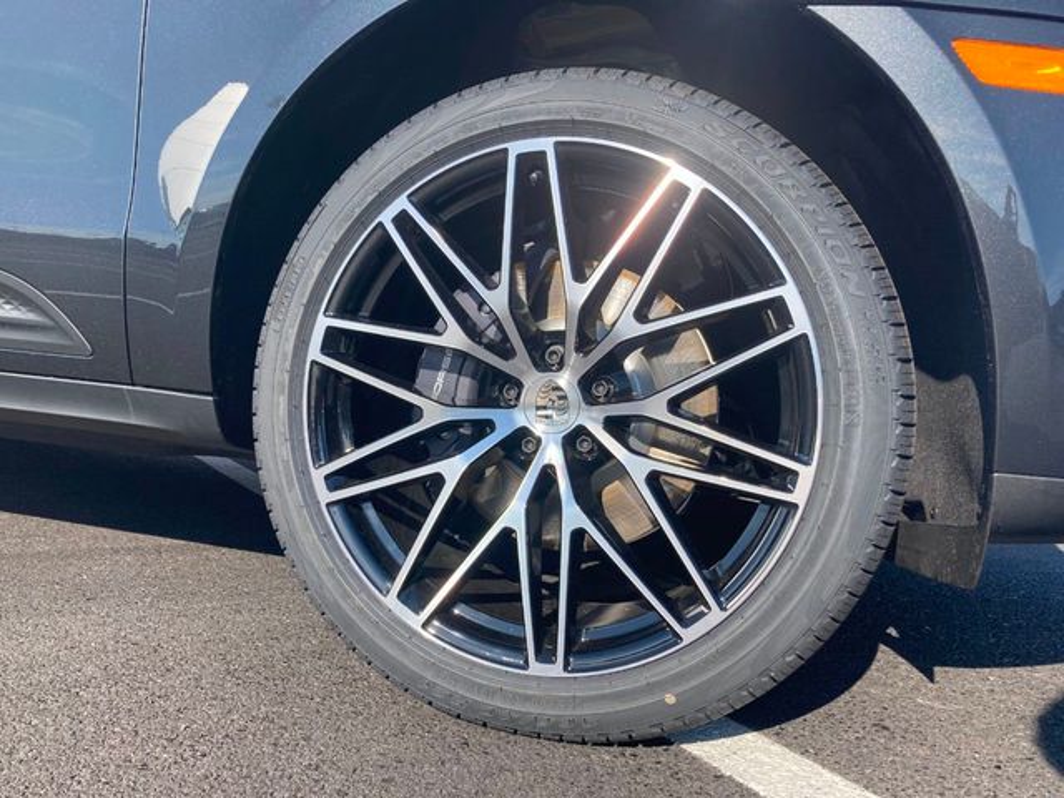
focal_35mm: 28
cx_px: 532
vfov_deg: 49.7
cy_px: 399
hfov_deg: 63.4
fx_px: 861
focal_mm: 3.99
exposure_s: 1/1000
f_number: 1.8
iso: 20
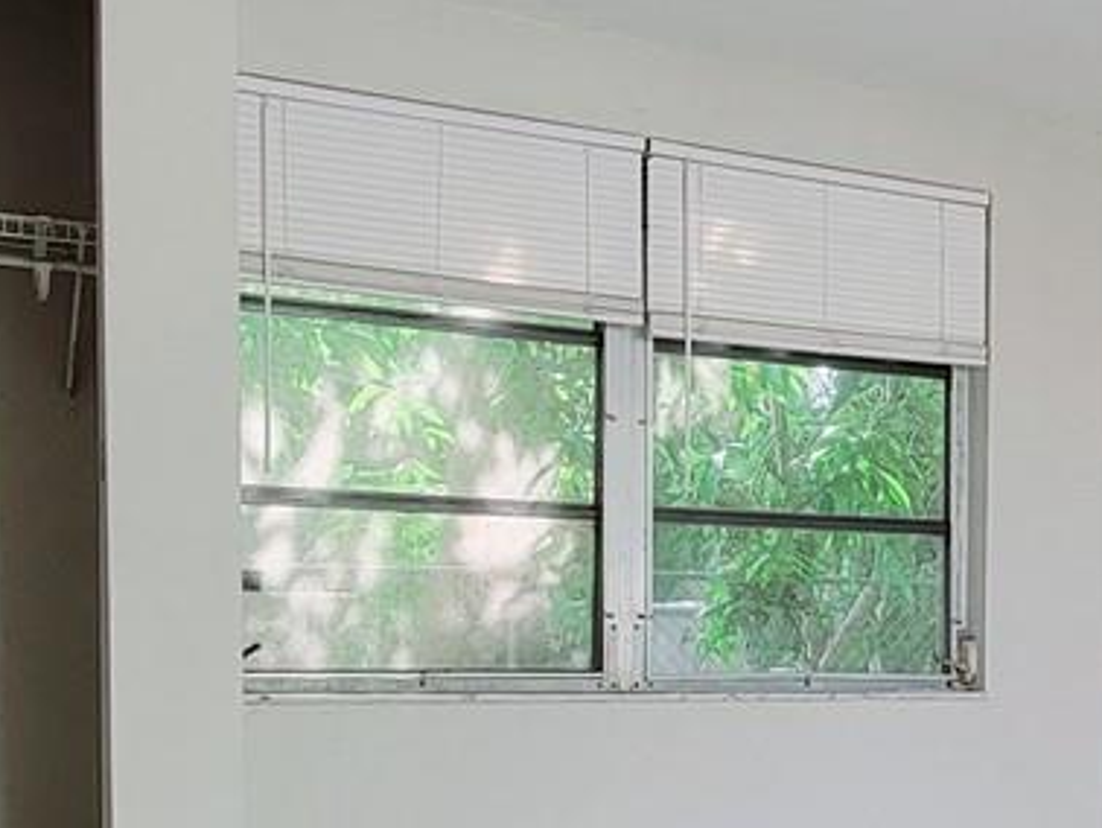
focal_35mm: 55
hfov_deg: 33.0
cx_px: 1003
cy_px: 761
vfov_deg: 25.7
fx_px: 1752
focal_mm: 2.2
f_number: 2.2
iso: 50
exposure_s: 1/60.2
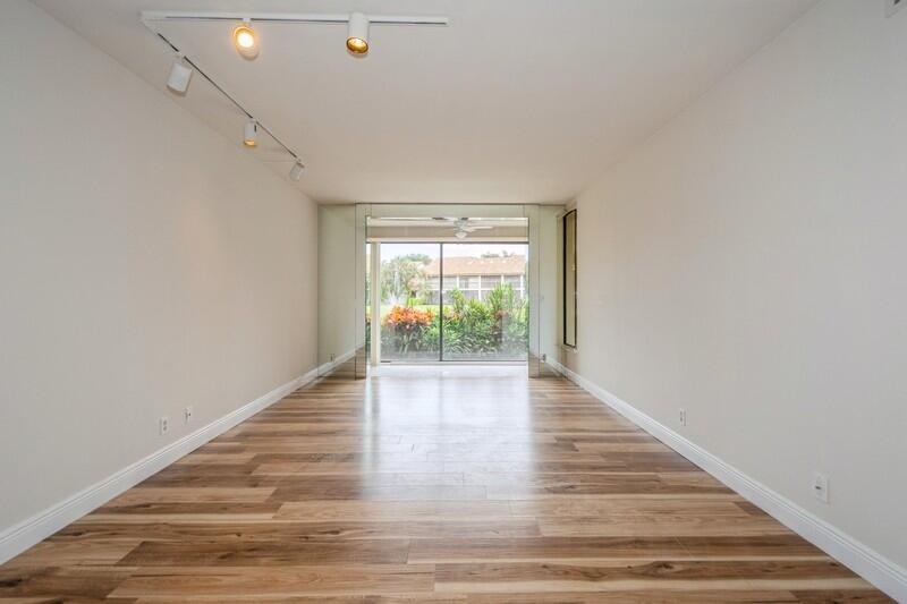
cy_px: 302
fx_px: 378
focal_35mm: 15
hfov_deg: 100.4
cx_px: 454
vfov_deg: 77.3
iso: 250
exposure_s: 1/80
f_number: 5
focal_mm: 10
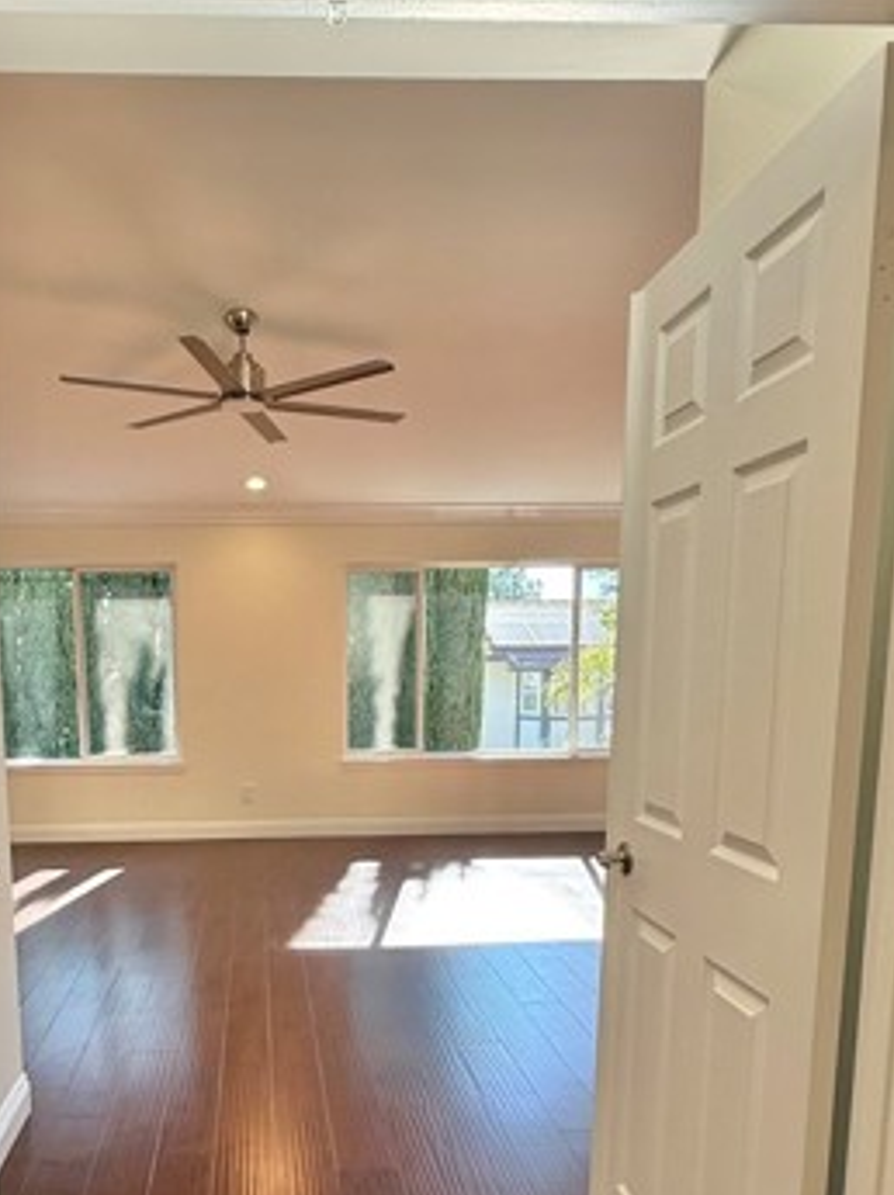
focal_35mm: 26
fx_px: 897
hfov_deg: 51.9
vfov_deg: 65.7
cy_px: 790
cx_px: 291
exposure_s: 1/109
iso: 64
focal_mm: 2.22
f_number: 2.2
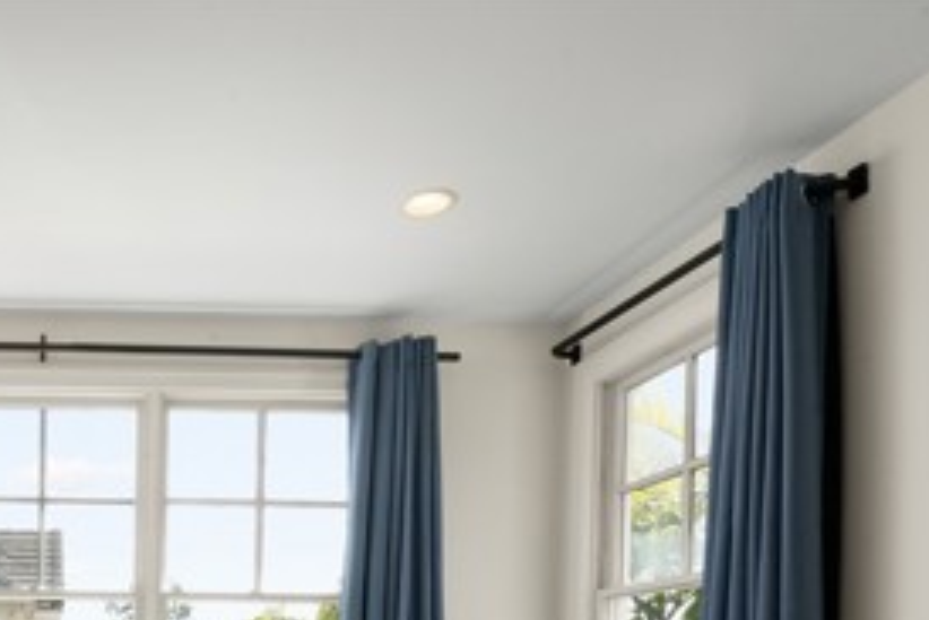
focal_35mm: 35
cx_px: 61
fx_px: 904
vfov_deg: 32.3
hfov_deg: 47.7
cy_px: 717
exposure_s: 1/15
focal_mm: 15
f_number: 22
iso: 640
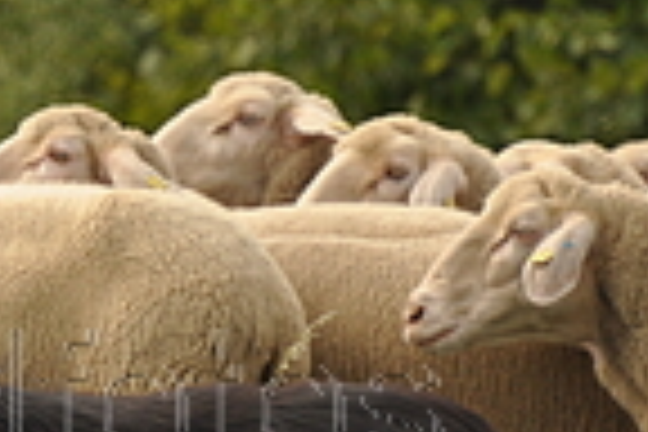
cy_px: 400
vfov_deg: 1.0
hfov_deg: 1.5
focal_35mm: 1398
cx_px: -176
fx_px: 25162
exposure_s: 1/1250
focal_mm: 300
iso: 500
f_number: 5.6
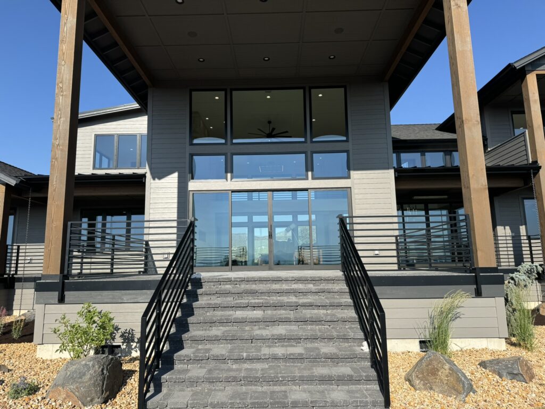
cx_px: 272
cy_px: 204
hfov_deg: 71.6
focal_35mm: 24
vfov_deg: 56.8
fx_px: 378
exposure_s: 1/3597
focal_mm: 6.76
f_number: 1.78
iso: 80
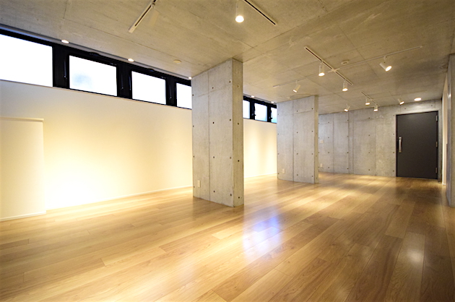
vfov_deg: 77.1
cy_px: 151
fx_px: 189
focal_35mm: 15
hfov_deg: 100.5
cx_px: 228
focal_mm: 10
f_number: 4.8
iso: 3200
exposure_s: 1/125
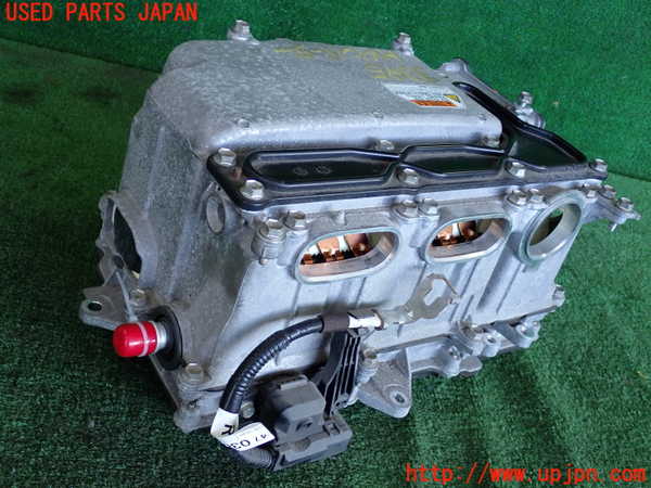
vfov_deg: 35.1
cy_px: 244
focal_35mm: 41
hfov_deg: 45.8
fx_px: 771
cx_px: 326
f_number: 2.8
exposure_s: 1/125
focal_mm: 7.31
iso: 250
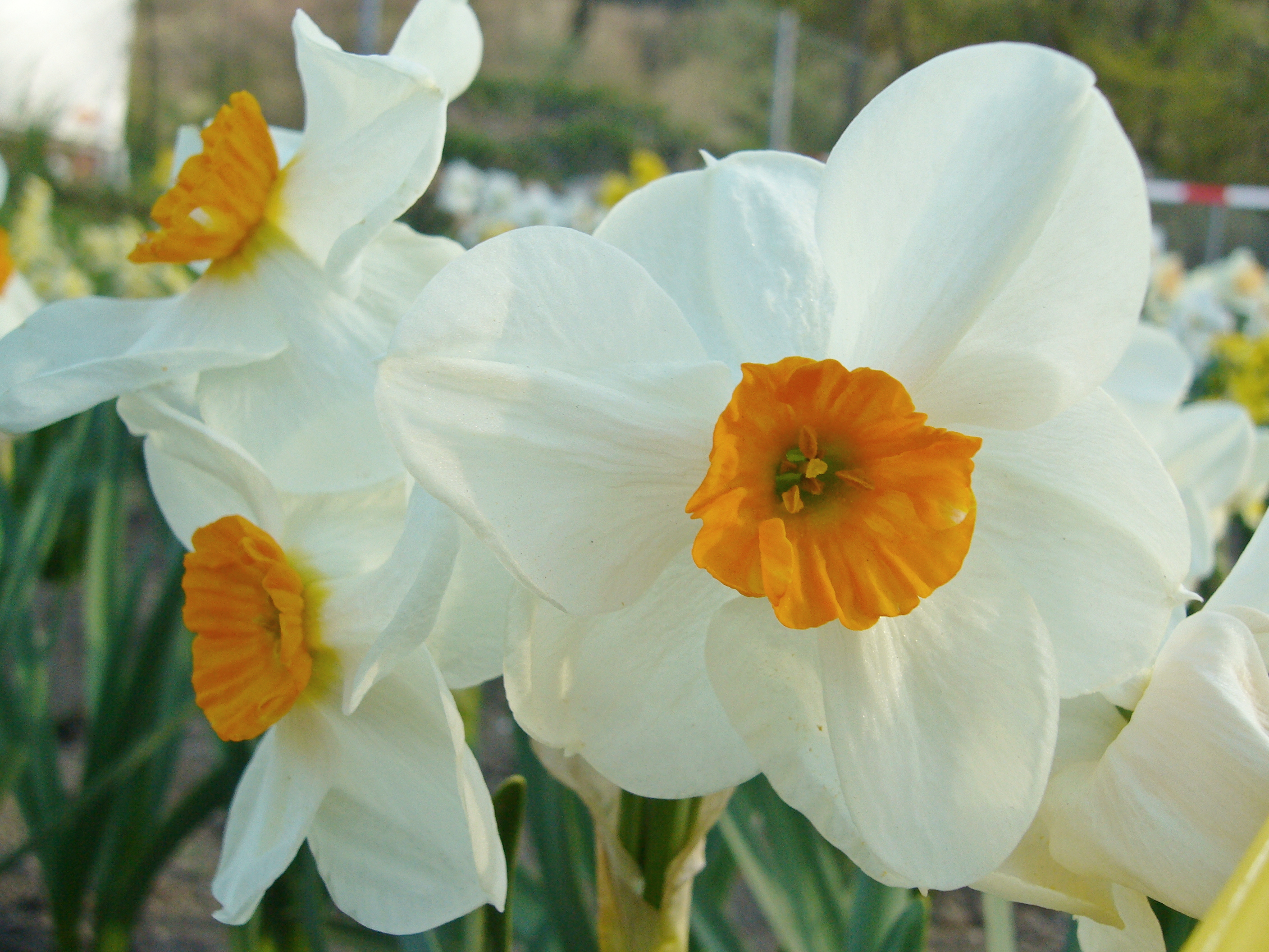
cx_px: 634
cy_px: 476
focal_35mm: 35
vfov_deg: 40.7
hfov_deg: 52.6
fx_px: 1283
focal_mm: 5.8
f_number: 5.6
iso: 80
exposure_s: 1/80
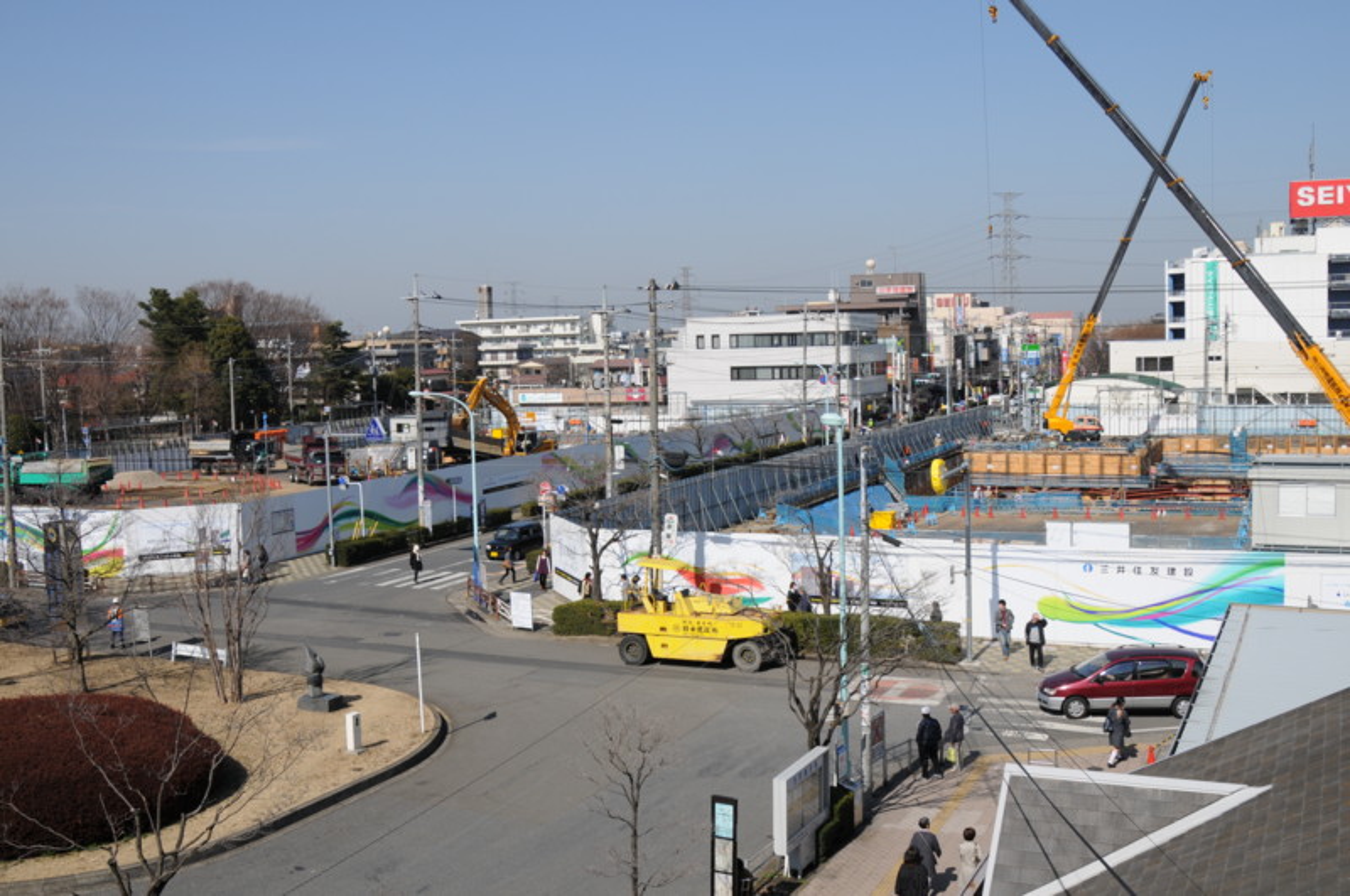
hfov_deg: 53.2
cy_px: 448
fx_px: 1348
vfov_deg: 36.8
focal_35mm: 36
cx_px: 675
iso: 200
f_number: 10
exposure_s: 1/640
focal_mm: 24
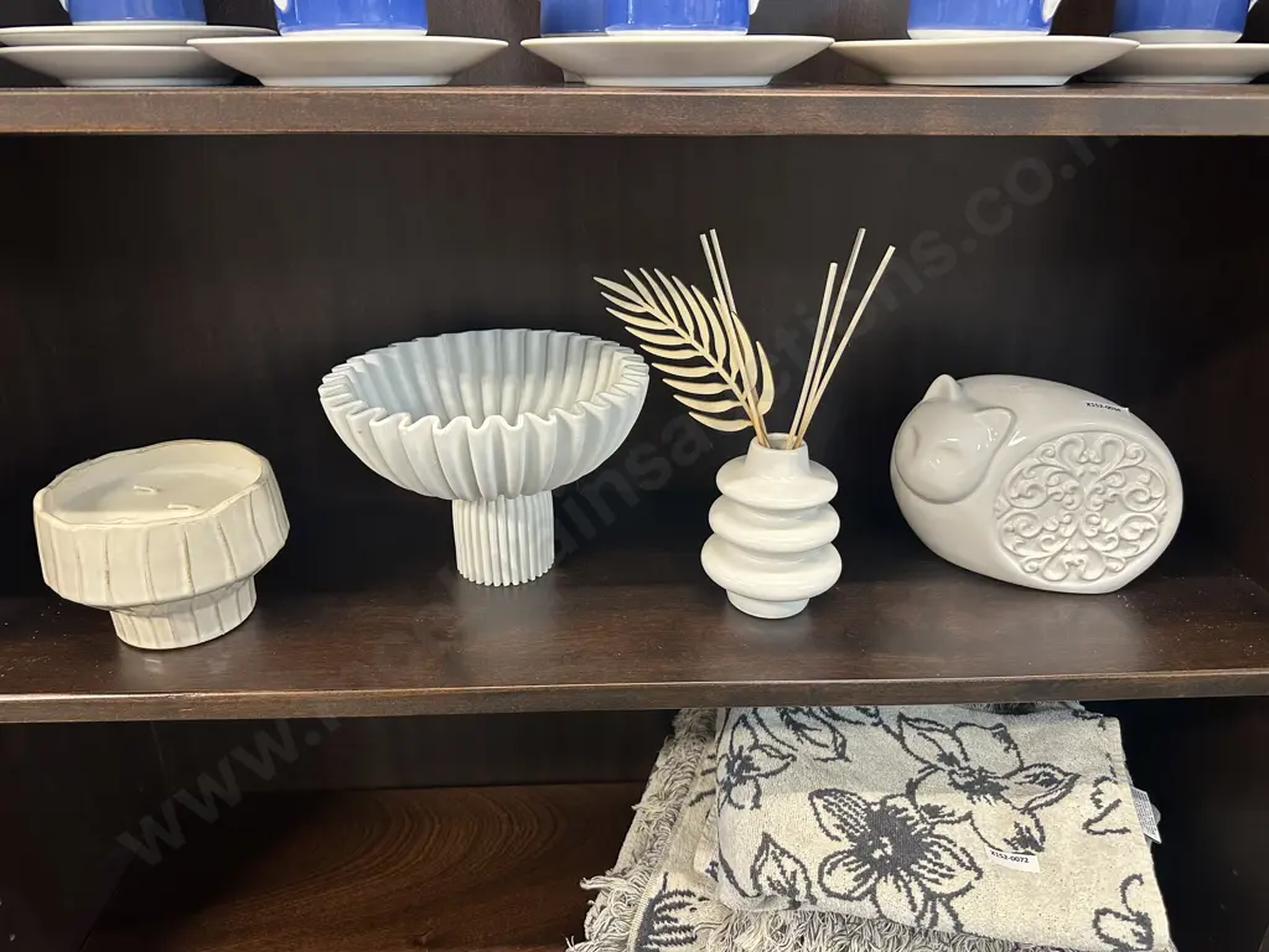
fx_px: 880
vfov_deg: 56.8
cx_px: 634
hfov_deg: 71.6
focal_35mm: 24
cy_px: 476
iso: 250
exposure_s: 1/50
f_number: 1.78
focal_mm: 6.86
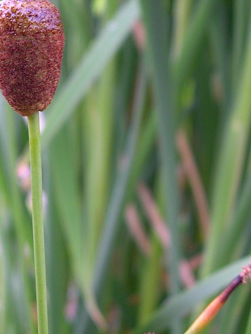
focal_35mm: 84
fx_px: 812
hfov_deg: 17.2
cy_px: 69
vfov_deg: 23.0
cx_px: 10
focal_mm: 8
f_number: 2.8
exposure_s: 1/47
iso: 100
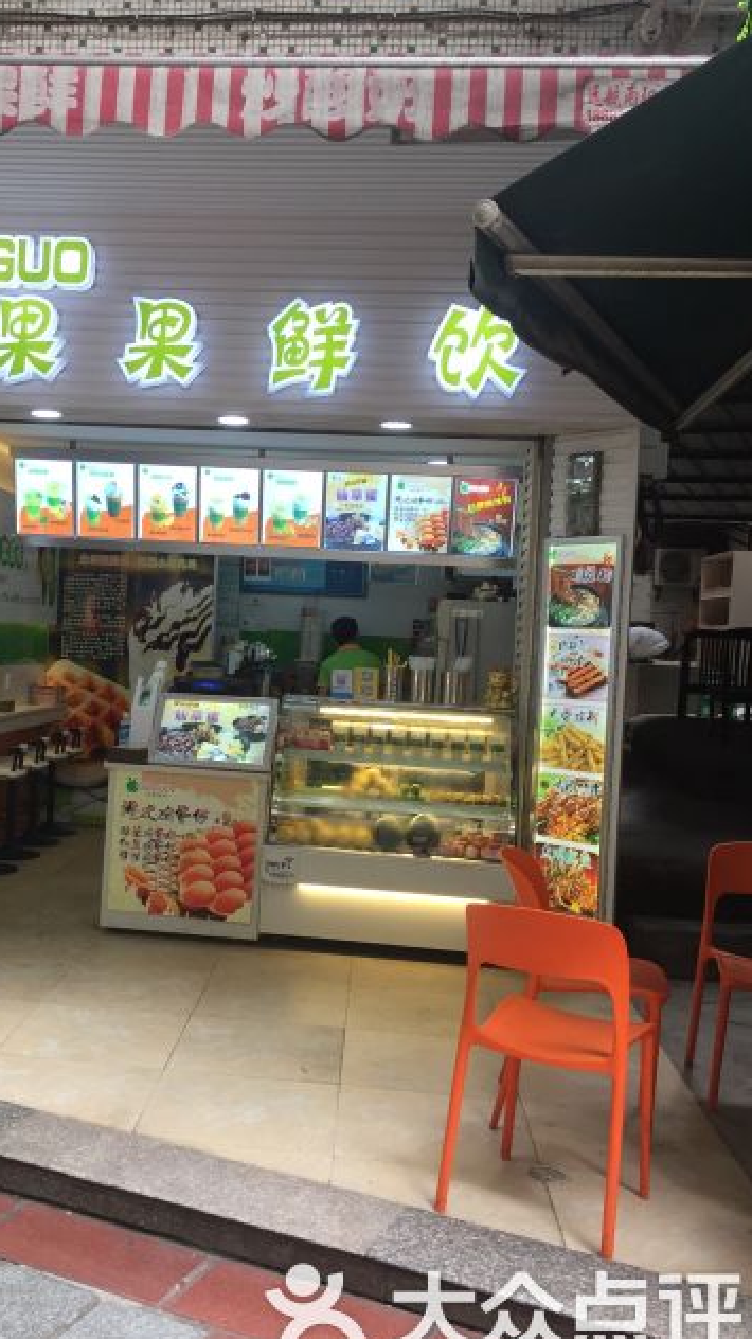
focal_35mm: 35
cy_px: 682
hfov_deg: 33.3
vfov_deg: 56.6
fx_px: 1242
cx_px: 240
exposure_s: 1/100
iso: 50
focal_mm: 4.15
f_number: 2.2
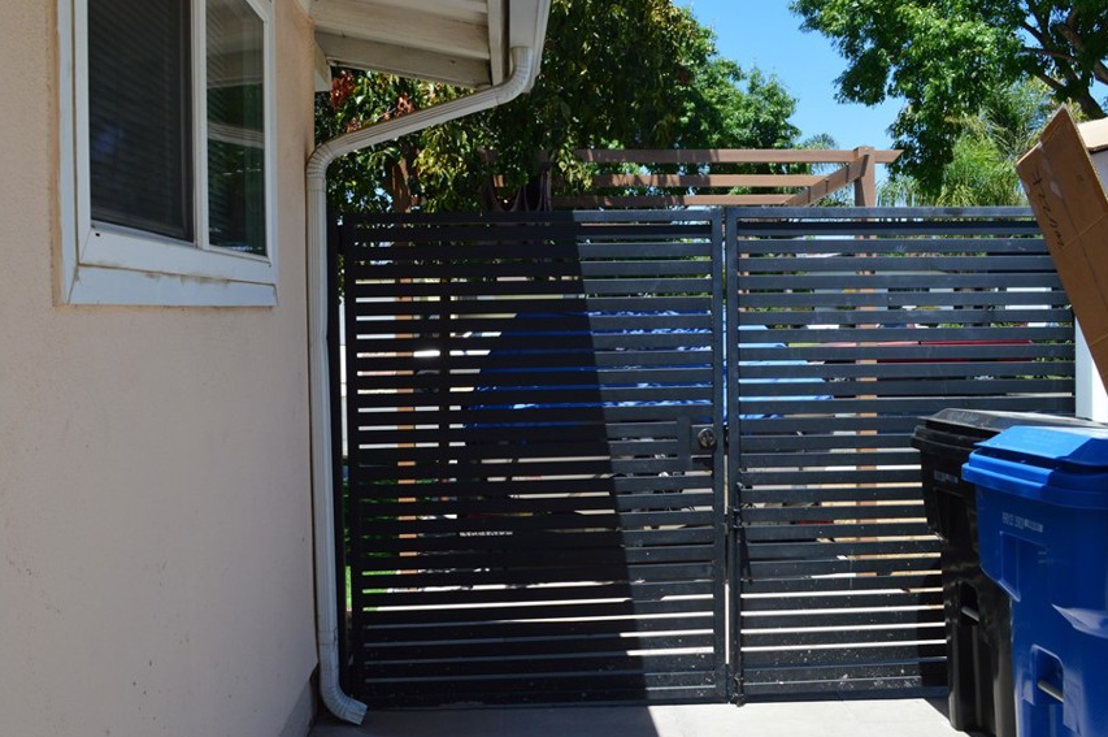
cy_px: 344
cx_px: 553
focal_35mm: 36
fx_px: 1107
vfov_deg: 36.8
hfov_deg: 53.2
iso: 400
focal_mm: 20
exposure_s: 1/400
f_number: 11
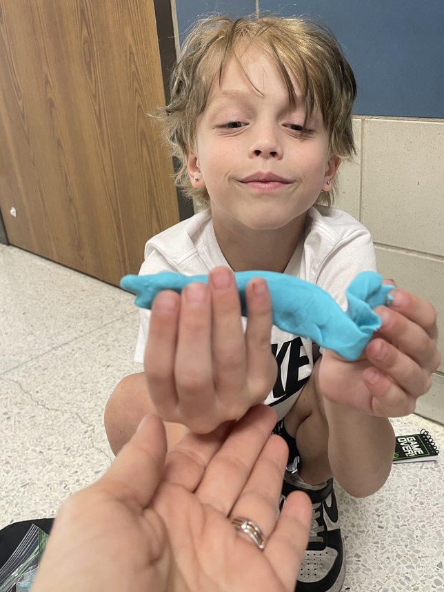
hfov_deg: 45.2
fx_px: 530
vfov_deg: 58.3
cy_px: 274
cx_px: 261
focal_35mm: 31
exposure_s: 1/70
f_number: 1.6
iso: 125
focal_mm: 4.2
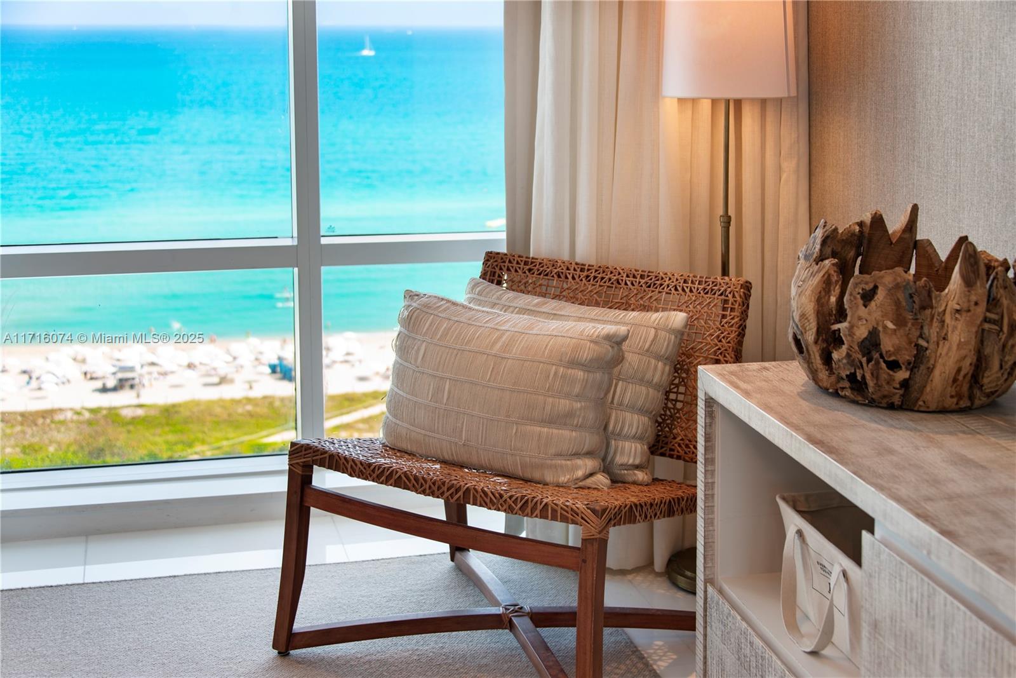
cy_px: 339
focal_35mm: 48
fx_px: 1355
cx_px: 508
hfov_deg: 41.1
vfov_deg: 28.1
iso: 100
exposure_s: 1/80
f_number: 4.2
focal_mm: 48
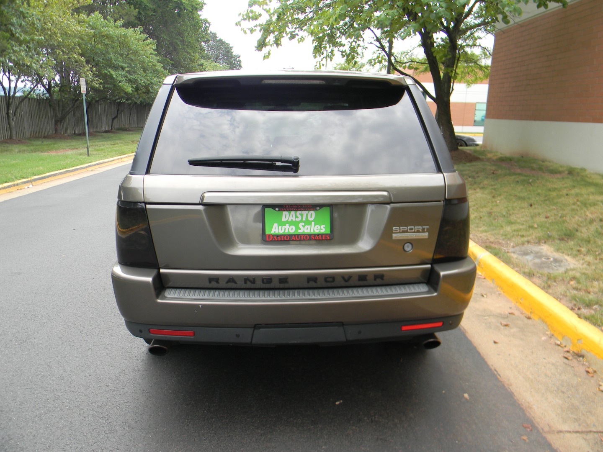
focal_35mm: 28
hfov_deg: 63.4
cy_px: 226
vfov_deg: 49.7
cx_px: 302
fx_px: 488
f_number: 3.5
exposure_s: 1/193
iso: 80
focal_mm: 5
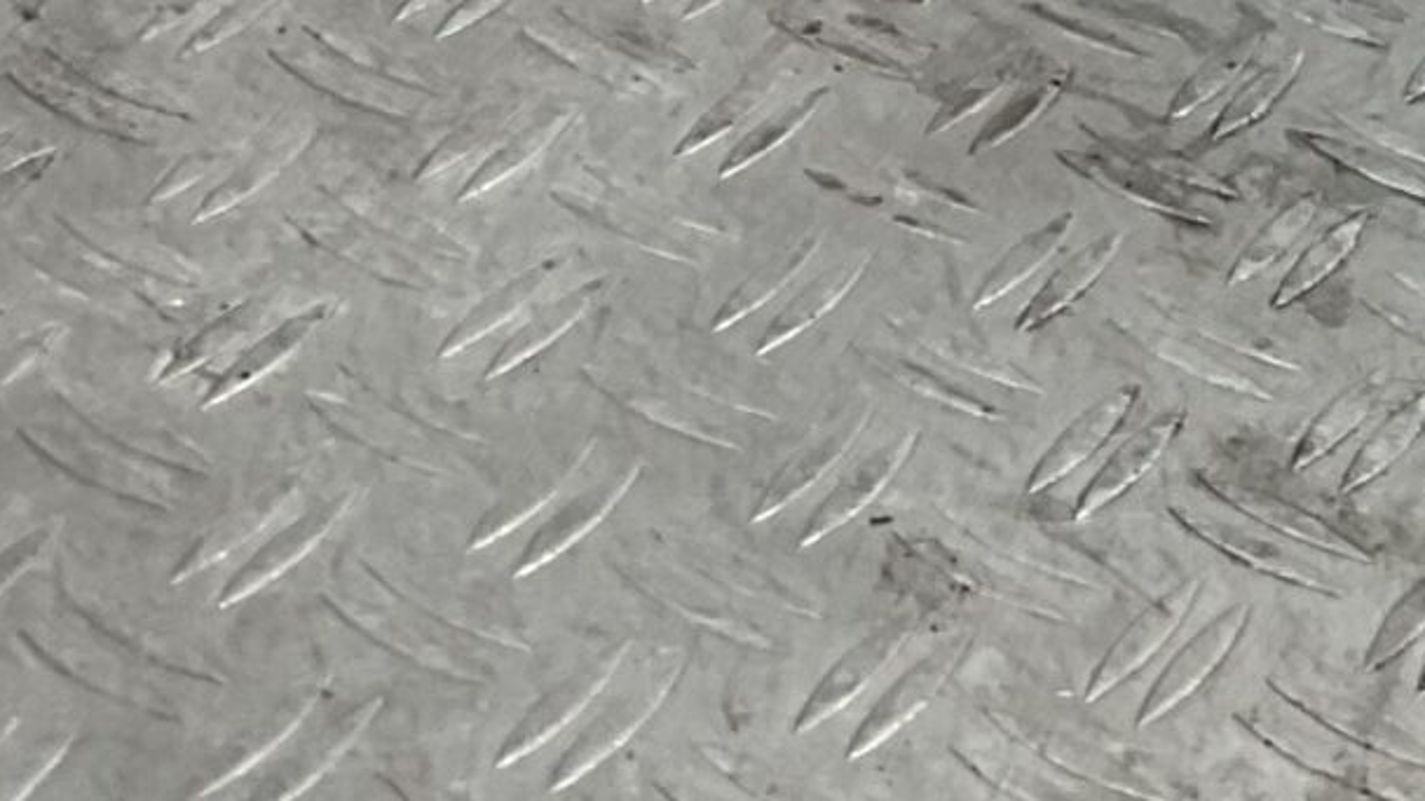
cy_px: -1218
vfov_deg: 8.3
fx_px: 5025
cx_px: 1441
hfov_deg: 15.8
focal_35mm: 133
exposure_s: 1/120
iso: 25
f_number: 1.8
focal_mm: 3
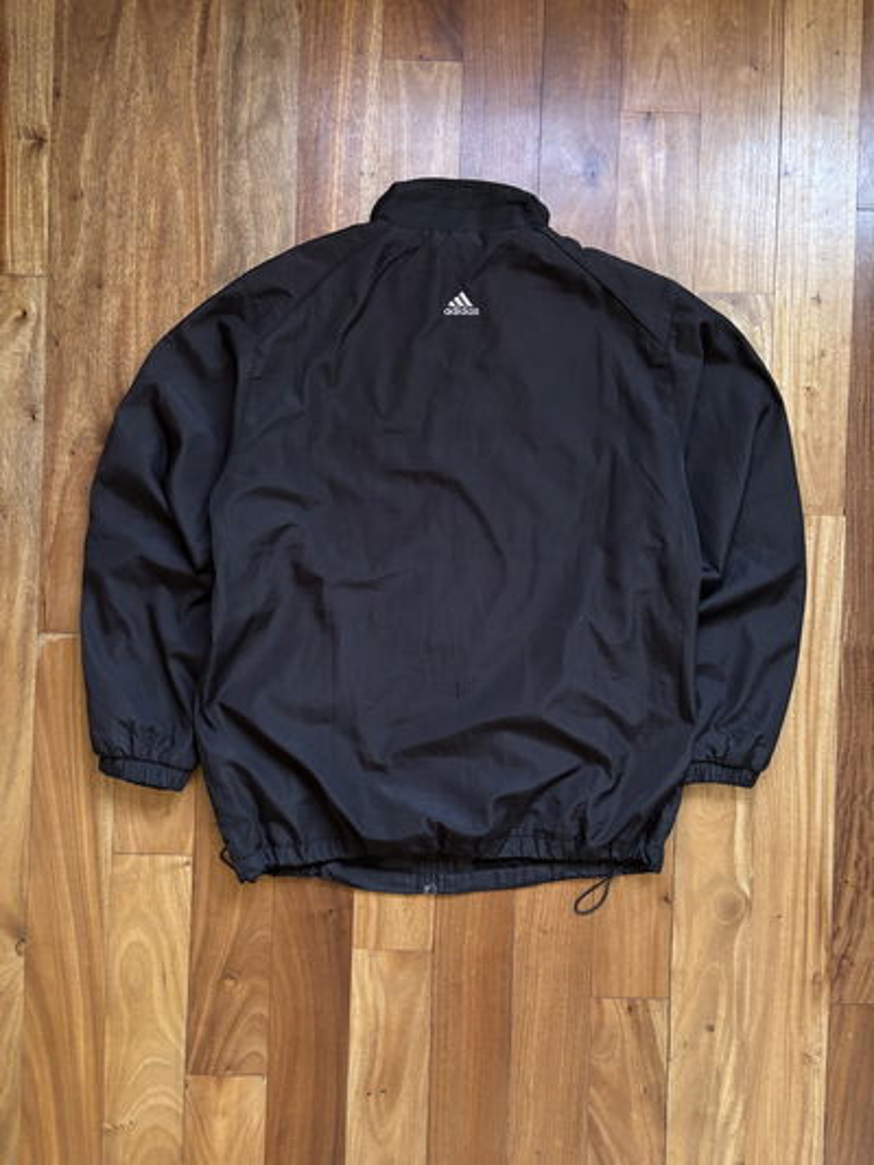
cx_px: 437
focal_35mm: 26
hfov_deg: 53.1
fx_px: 875
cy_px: 582
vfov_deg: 67.3
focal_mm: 5.96
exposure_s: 1/60
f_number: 1.6
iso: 200
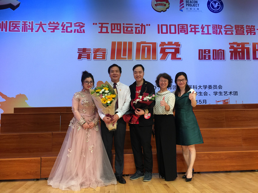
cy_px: 96
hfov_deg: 61.7
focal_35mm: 29
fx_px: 216
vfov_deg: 48.2
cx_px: 129
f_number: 2.2
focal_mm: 4.15
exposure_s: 1/33
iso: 40
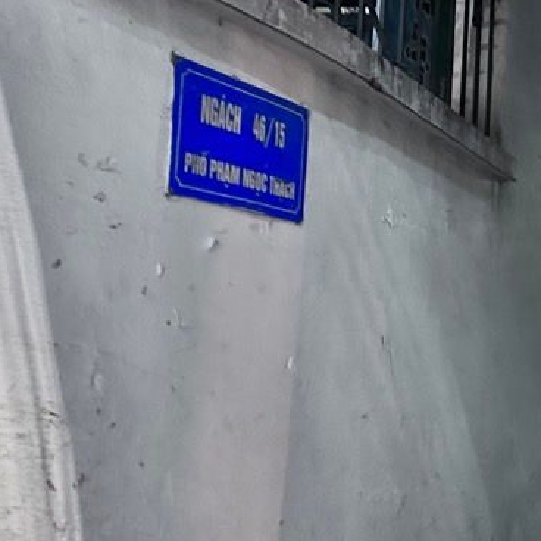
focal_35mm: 59
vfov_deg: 29.0
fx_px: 1043
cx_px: 654
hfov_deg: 25.9
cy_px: 341
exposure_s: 1/25
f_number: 1.78
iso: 1250
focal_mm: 6.86
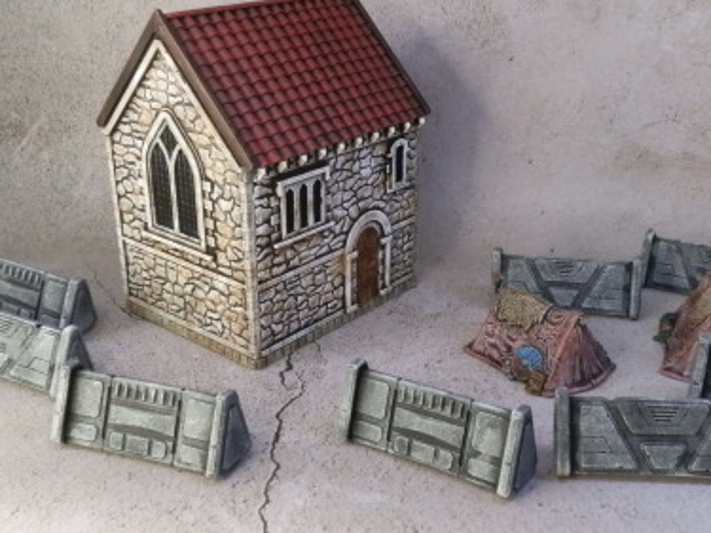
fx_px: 821
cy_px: 237
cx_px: 385
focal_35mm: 40
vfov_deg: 35.9
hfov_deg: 46.8
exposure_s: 1/125
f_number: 3.1
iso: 400
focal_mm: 5
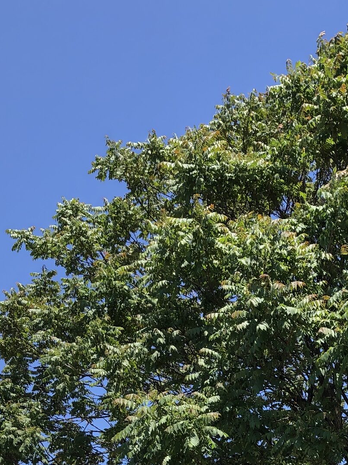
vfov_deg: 26.4
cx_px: 332
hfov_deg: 21.3
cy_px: 529
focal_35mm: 67
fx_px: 898
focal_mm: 4
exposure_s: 1/771
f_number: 1.8
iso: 20
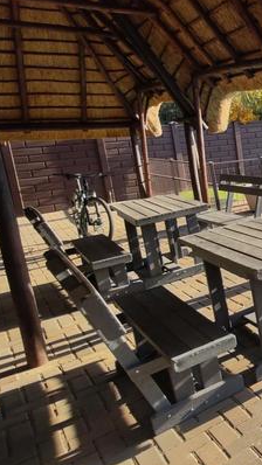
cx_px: 423
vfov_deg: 56.3
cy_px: 190
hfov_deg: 23.9
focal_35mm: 35
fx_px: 432
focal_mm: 1.96
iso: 50
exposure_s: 1/330
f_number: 2.2
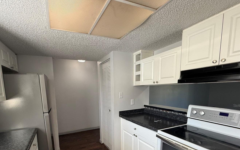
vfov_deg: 62.6
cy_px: 105
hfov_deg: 90.6
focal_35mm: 18
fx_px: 118
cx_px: 105
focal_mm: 2.22
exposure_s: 1/120
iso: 160
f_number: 2.2
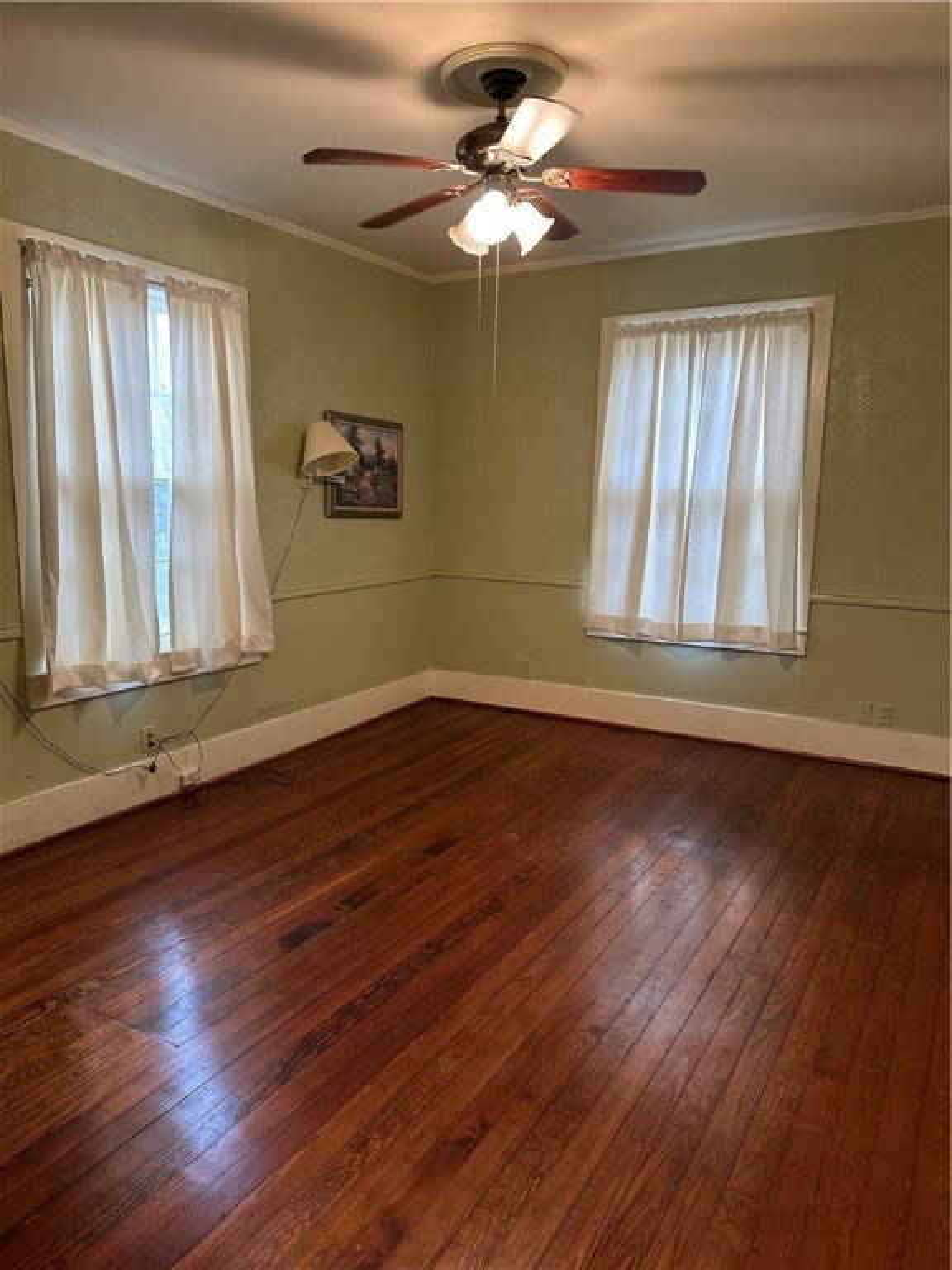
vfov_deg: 71.6
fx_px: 880
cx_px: 476
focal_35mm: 24
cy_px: 635
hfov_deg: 56.8
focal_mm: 6.86
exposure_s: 1/60
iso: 200
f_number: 1.78
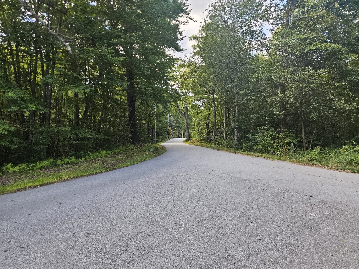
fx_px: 239
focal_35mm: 23
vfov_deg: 58.9
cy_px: 134
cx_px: 180
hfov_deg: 73.9
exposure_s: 1/359
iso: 160
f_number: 1.8
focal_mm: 5.4
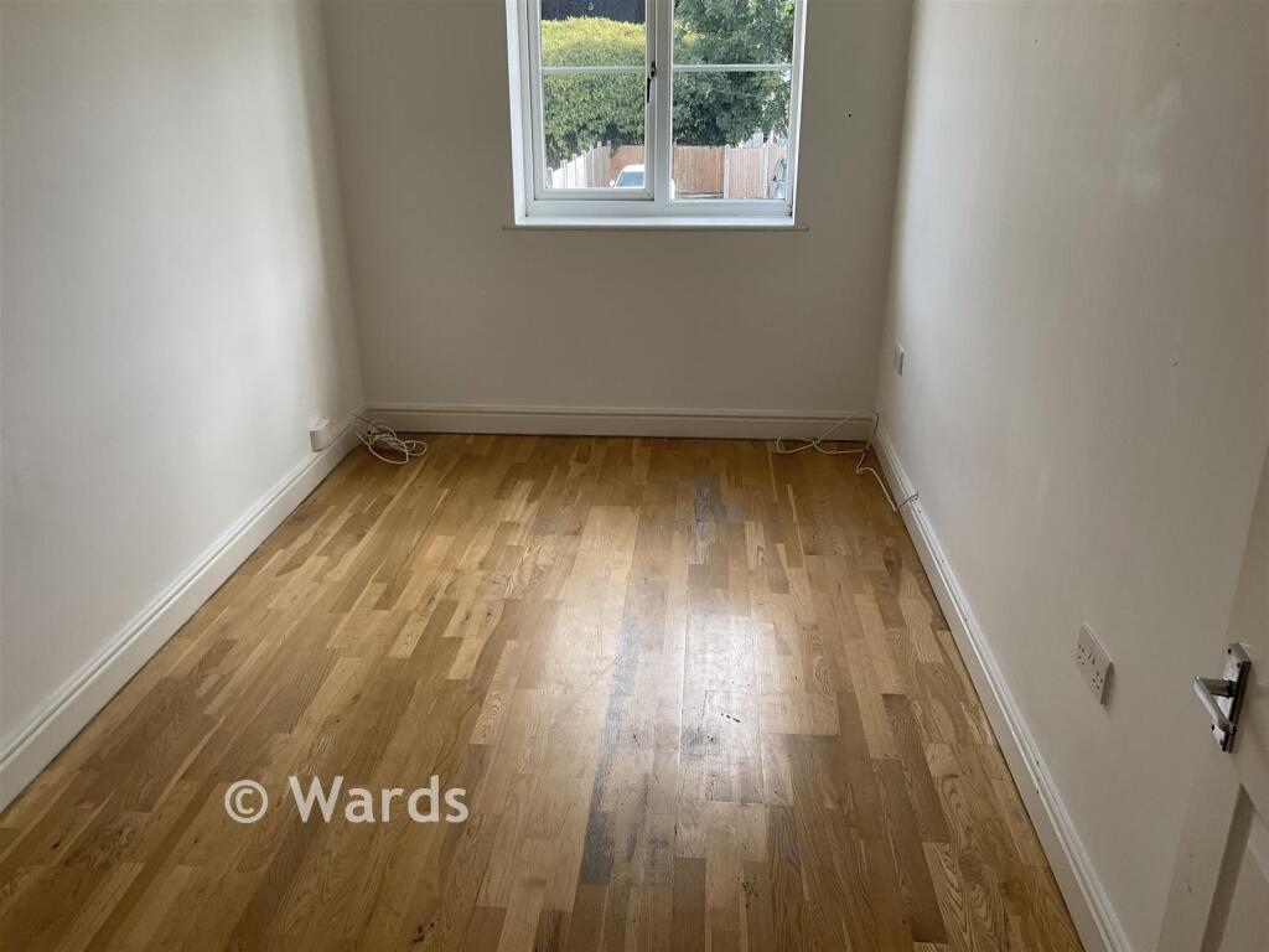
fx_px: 1063
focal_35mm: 29
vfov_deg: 48.2
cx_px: 634
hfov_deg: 61.7
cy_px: 476
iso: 25
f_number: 1.8
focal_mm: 3
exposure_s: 1/122
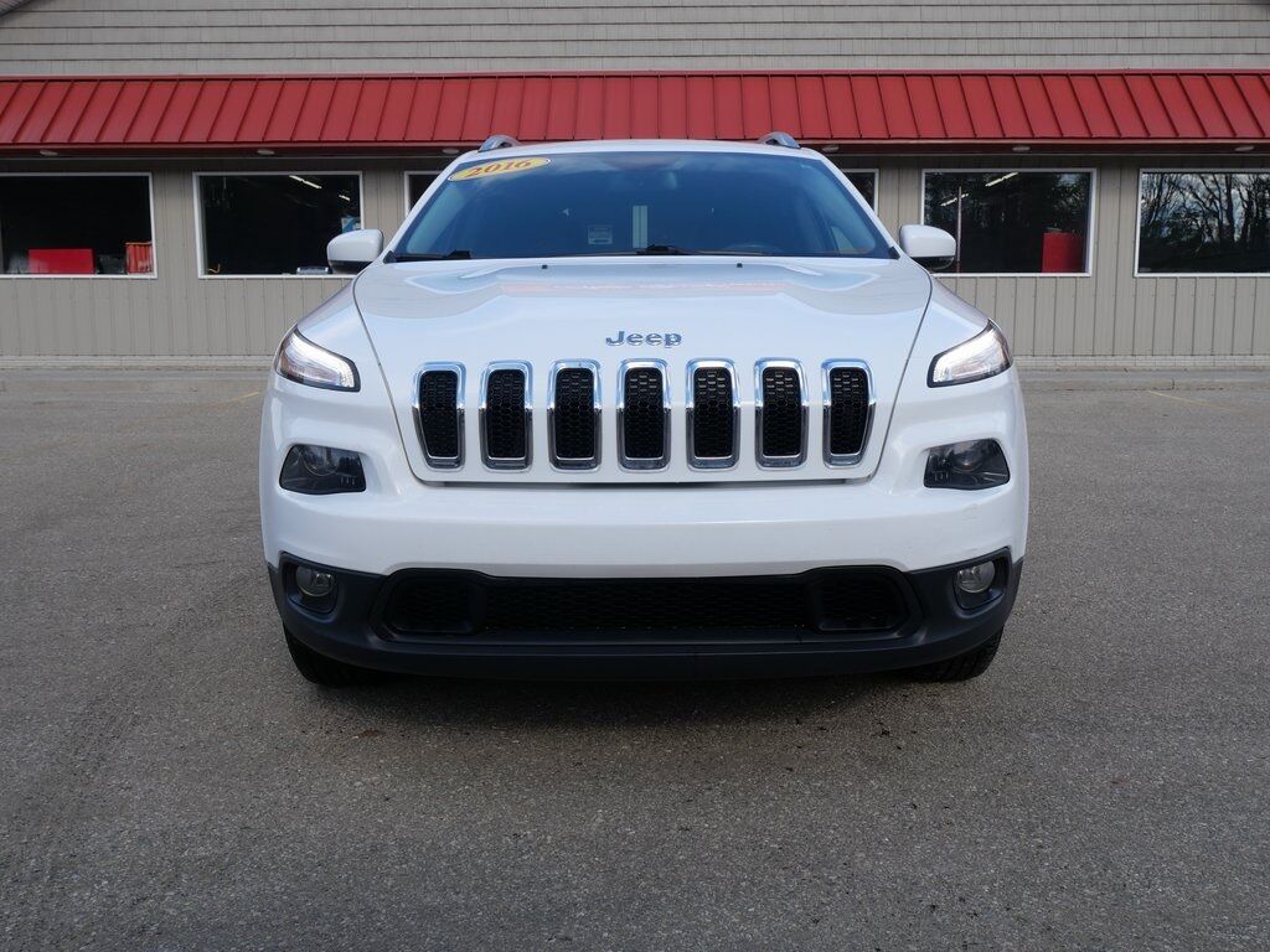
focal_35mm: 32
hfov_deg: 56.8
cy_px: 476
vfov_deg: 44.2
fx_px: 1174
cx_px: 635
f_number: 7.1
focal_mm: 16
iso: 200
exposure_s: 1/400
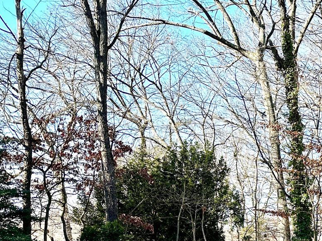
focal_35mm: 64
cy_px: 251
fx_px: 595
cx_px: 421
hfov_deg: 25.8
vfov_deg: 21.9
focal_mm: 6.86
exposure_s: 1/1453
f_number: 1.78
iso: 80
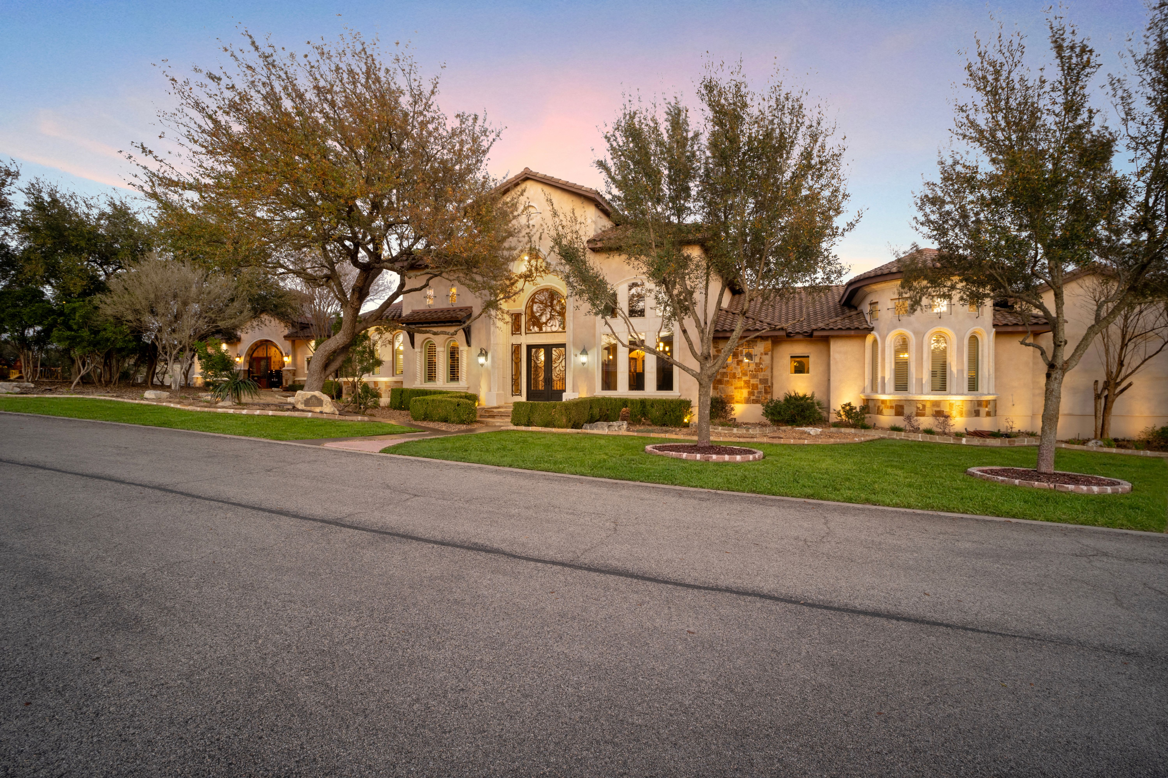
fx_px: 535
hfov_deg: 95.0
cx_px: 584
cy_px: 389
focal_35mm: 16
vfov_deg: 72.1
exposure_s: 1/1.67
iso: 800
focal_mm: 11
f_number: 8
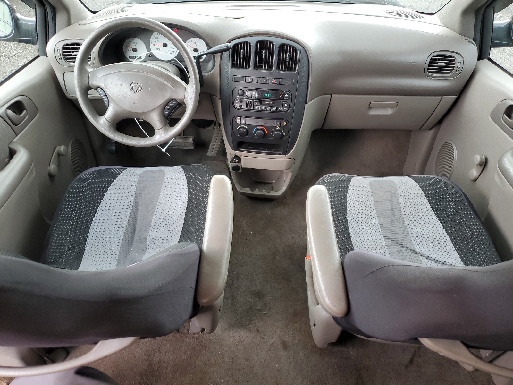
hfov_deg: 67.3
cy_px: 192
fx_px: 385
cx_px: 256
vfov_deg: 53.1
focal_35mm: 26
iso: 58
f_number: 1.5
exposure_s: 1/50
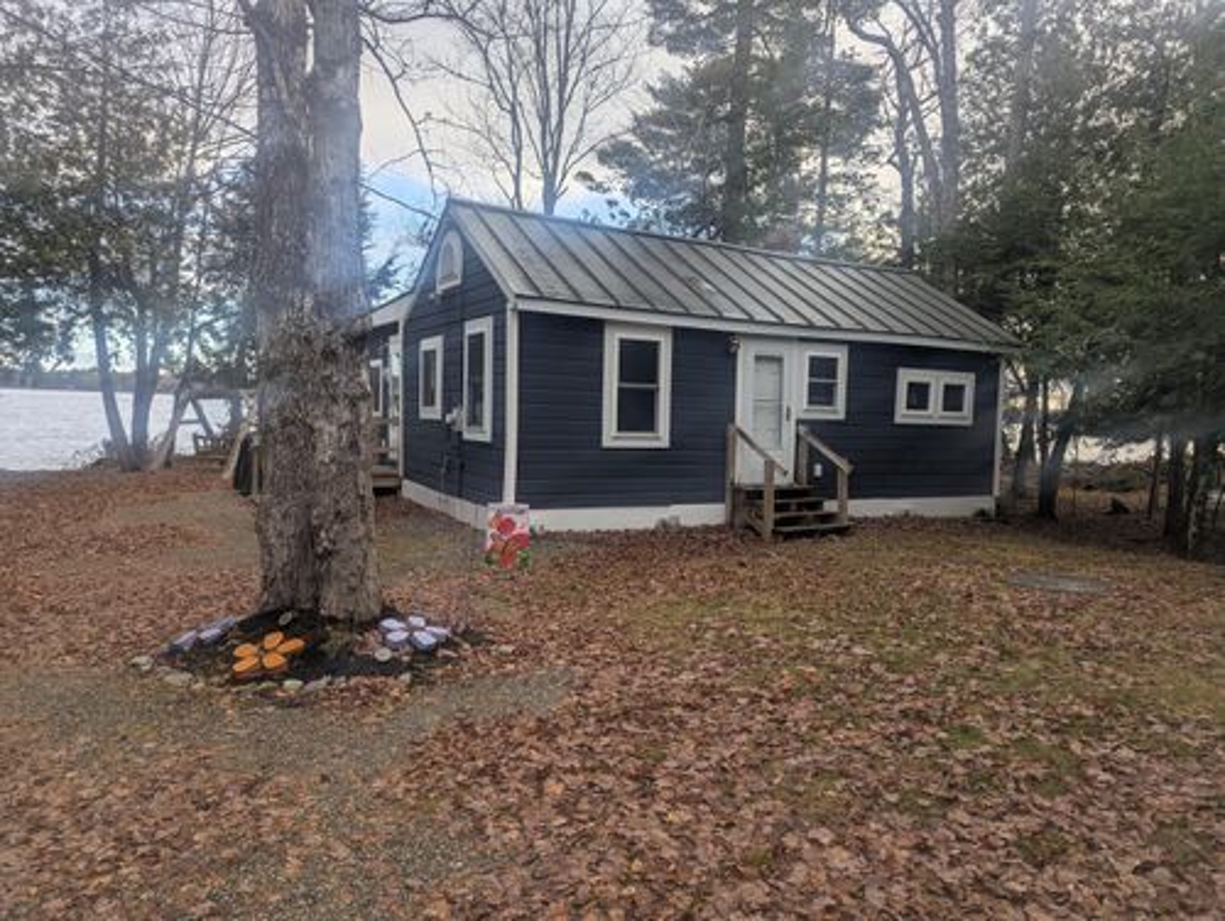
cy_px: 460
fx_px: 850
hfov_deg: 71.5
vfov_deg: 56.9
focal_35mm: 24
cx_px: 612
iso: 46
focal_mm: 6.81
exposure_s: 1/583
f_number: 1.85
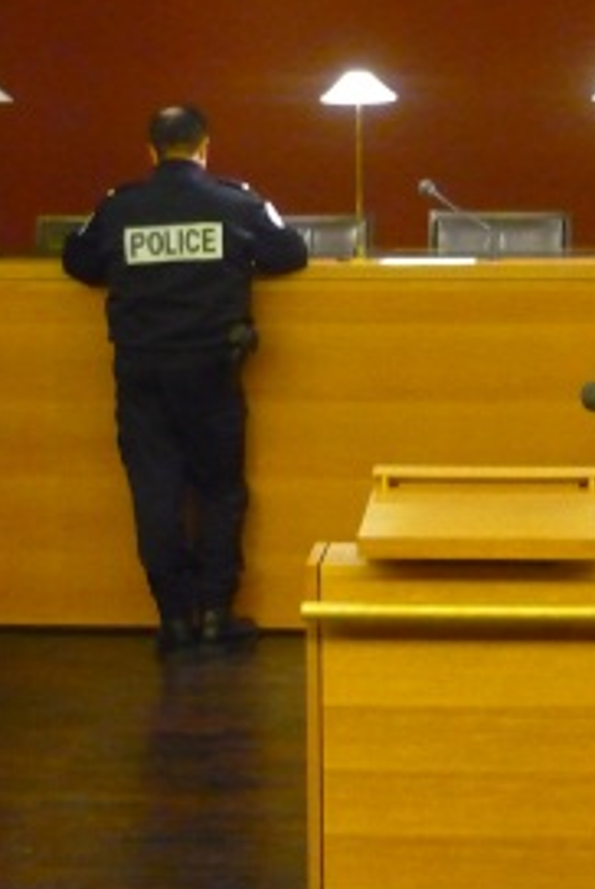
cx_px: 487
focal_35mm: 63
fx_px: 1558
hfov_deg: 21.3
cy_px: 315
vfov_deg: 31.7
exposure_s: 1/30
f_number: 2.8
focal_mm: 5.5
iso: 800
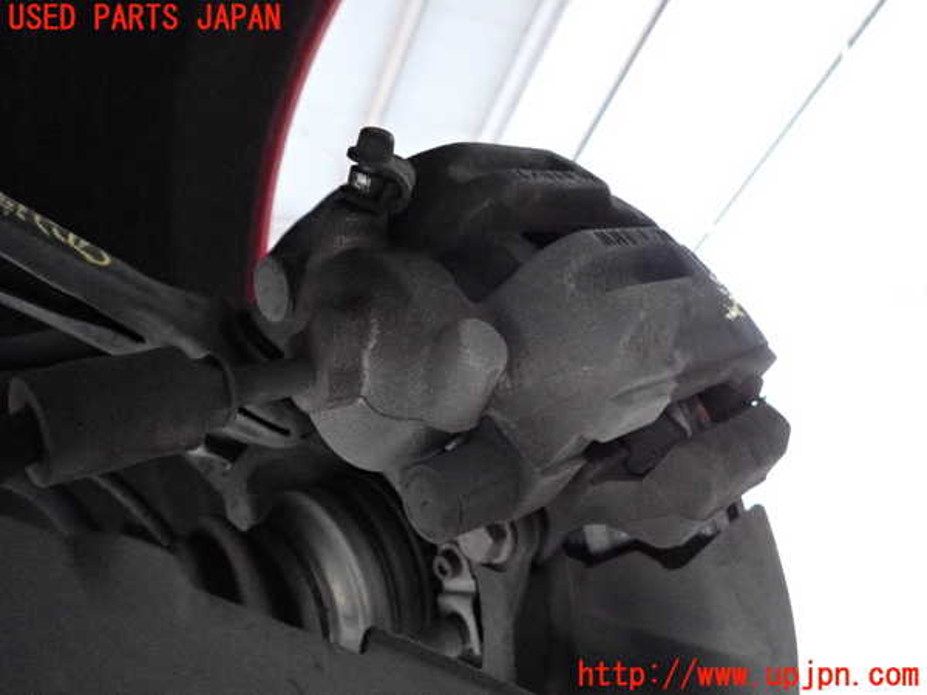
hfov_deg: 69.4
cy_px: 348
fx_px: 669
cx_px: 464
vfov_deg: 54.9
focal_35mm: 25
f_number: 2
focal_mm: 4.5
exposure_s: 1/125
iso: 2500
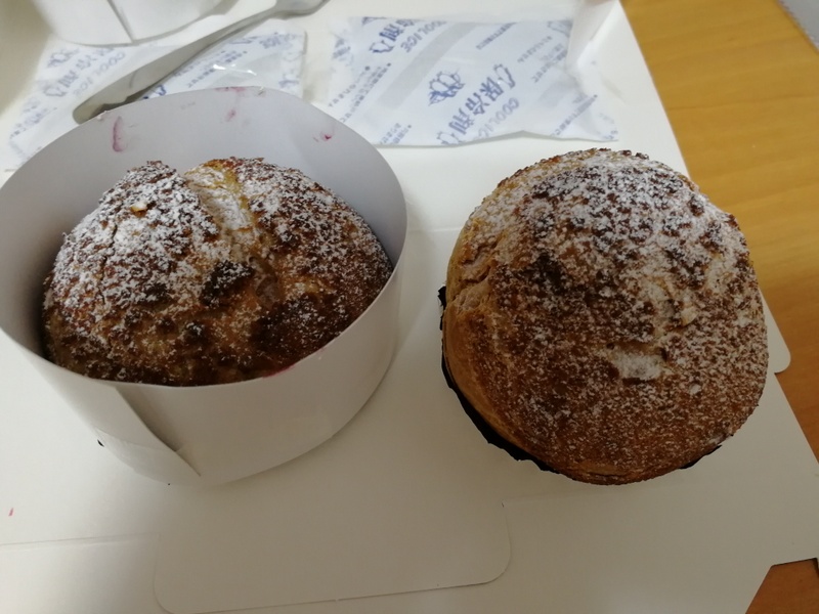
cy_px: 307
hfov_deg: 65.3
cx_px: 410
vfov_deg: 51.4
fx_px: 639
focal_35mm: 27
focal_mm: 3.95
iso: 250
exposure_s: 1/33.3
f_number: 2.2
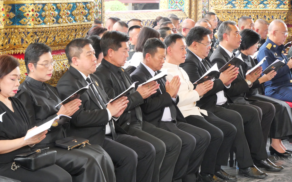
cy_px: 94
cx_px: 146
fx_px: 1011
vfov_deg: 10.3
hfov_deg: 16.4
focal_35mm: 127
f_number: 5.6
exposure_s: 1/250
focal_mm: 60
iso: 3200
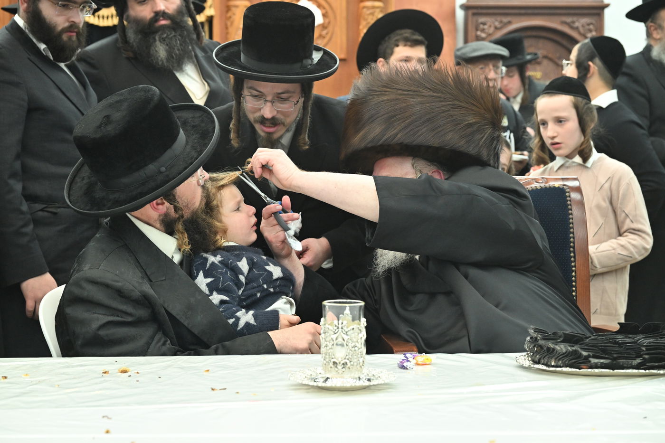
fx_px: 1200
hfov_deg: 31.0
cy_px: 222
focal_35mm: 65
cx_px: 332
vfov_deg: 20.9
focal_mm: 65
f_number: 5.6
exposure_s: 1/200
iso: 2000
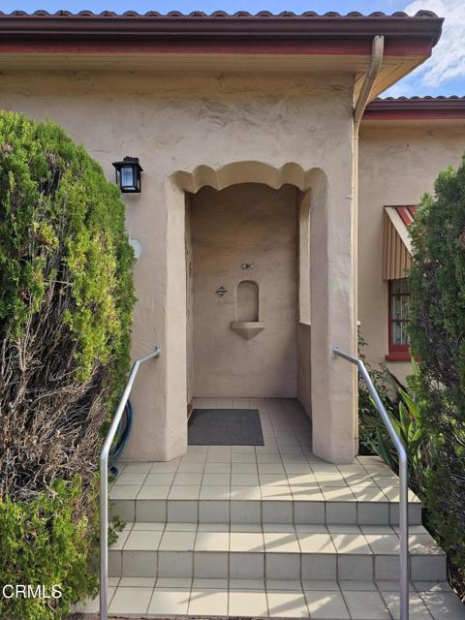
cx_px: 232
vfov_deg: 73.9
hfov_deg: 58.9
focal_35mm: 23
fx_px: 412
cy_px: 310
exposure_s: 1/157
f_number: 1.7
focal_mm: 6.3
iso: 10
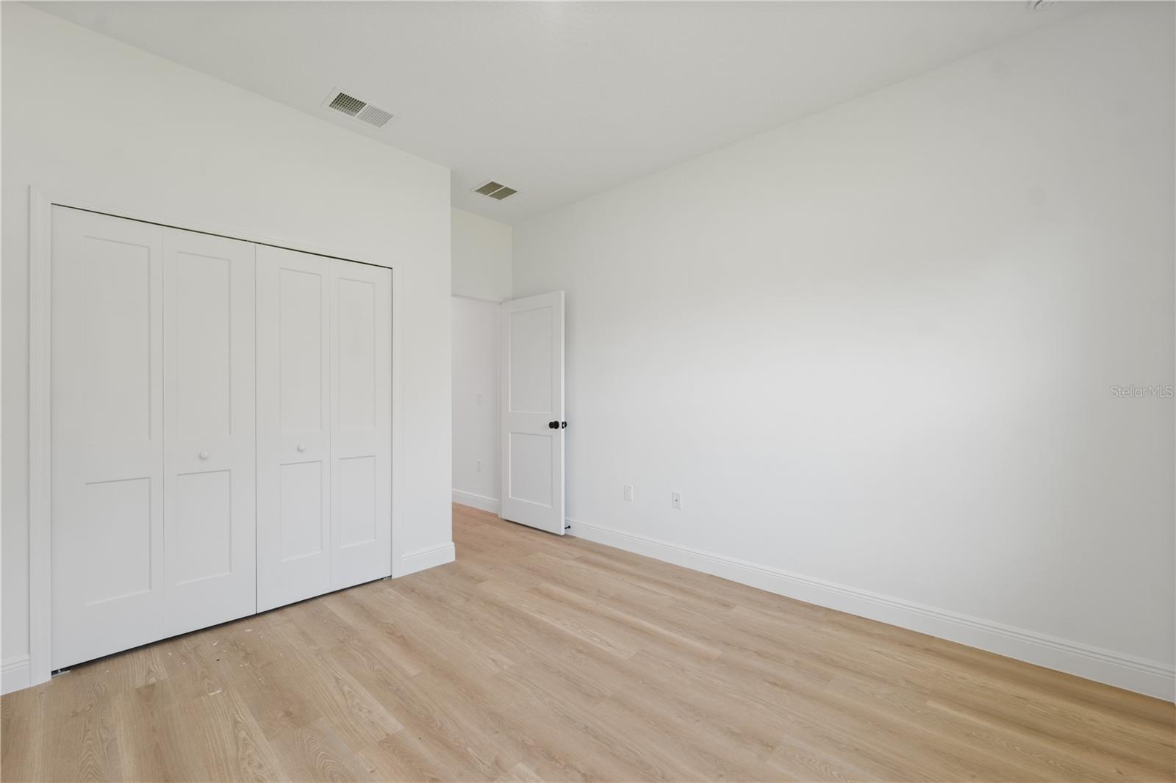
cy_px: 392
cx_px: 588
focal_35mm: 14
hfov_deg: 104.3
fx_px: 457
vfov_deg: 81.2
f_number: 8
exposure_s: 1/6
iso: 400
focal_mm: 14
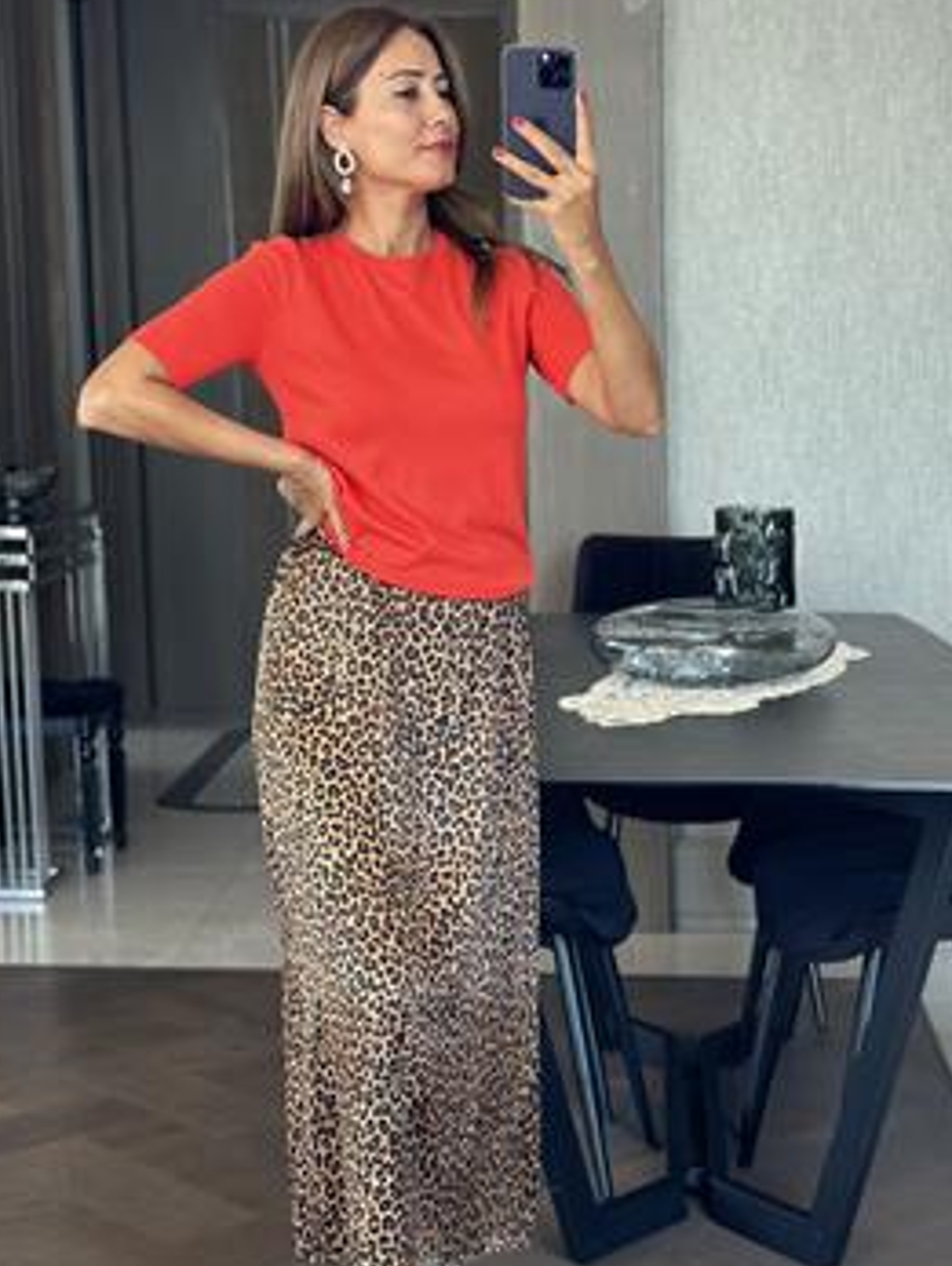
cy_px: 690
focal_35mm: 70
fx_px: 2562
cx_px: 430
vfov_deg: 27.7
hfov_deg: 21.0
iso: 125
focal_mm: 6.86
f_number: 1.78
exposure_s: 1/88
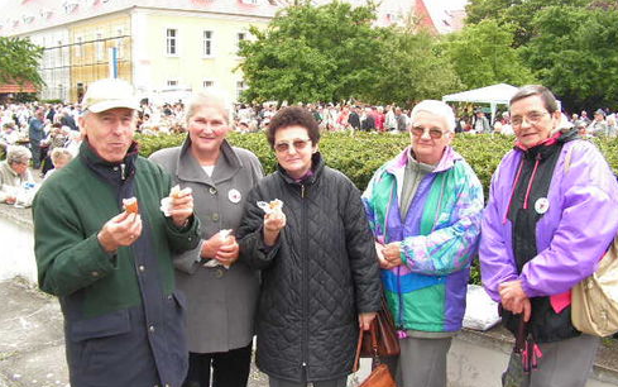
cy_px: 193
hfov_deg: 50.4
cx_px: 312
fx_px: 657
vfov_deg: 32.8
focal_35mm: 39
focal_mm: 6
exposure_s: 1/160
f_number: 3.2
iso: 64
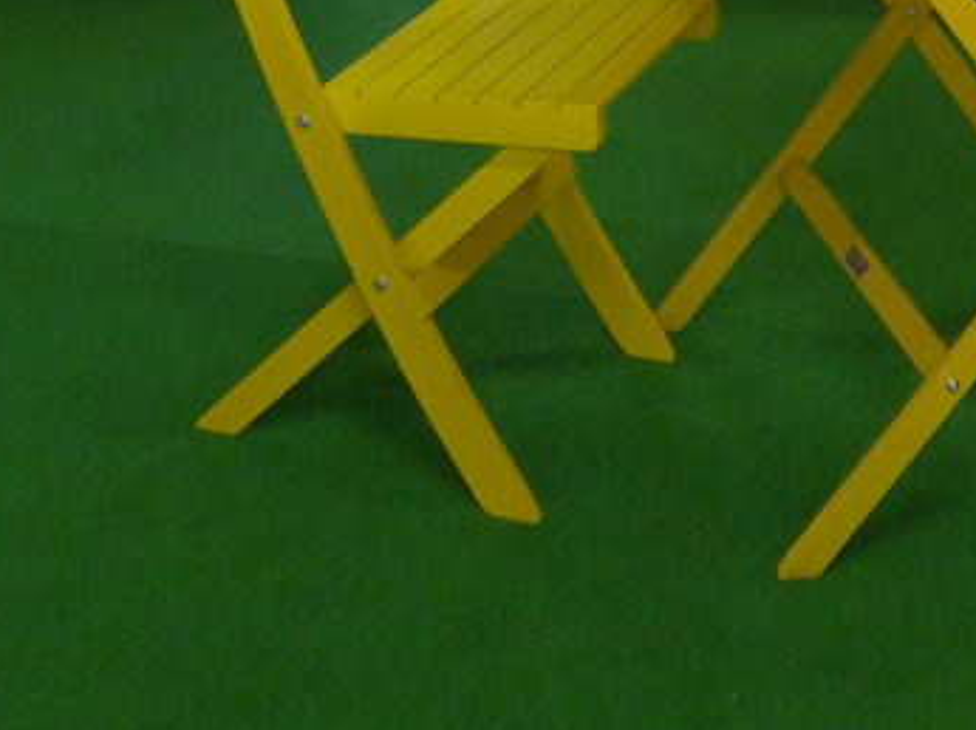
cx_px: 620
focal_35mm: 101
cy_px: -433
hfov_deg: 19.4
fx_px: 2845
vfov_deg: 13.6
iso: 400
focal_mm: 6
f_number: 2
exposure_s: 1/60
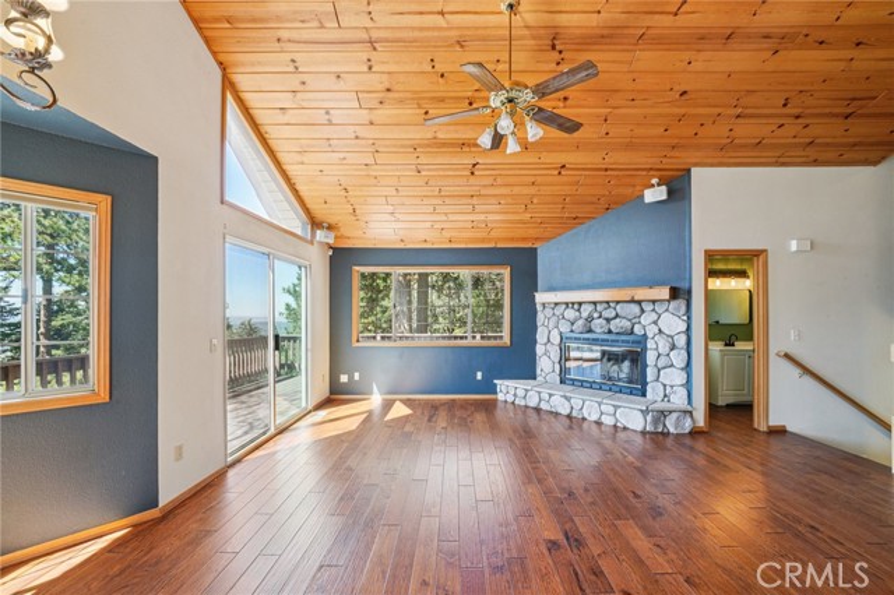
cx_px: 447
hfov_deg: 108.4
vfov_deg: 85.4
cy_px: 298
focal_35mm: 13
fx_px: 323
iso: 400
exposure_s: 1/25
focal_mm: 13
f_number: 9
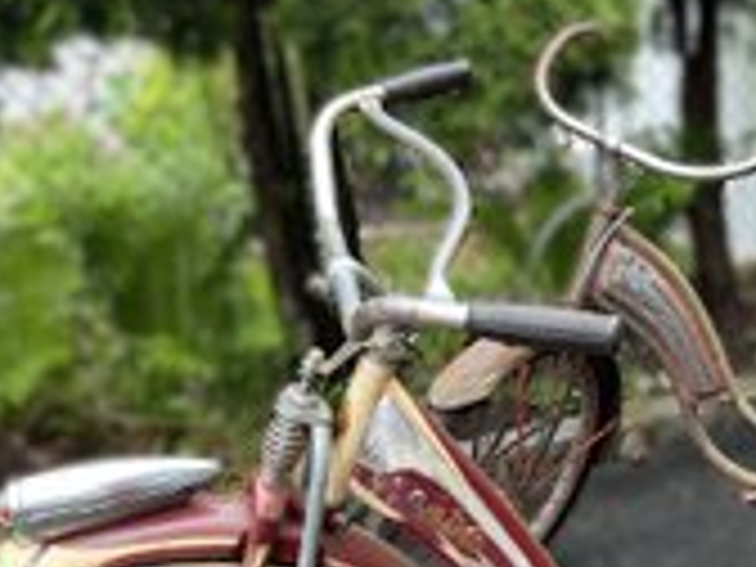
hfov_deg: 34.9
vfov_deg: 27.1
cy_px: 439
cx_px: 619
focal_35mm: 53
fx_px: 1157
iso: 100
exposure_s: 1/121
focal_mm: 5.7
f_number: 1.5
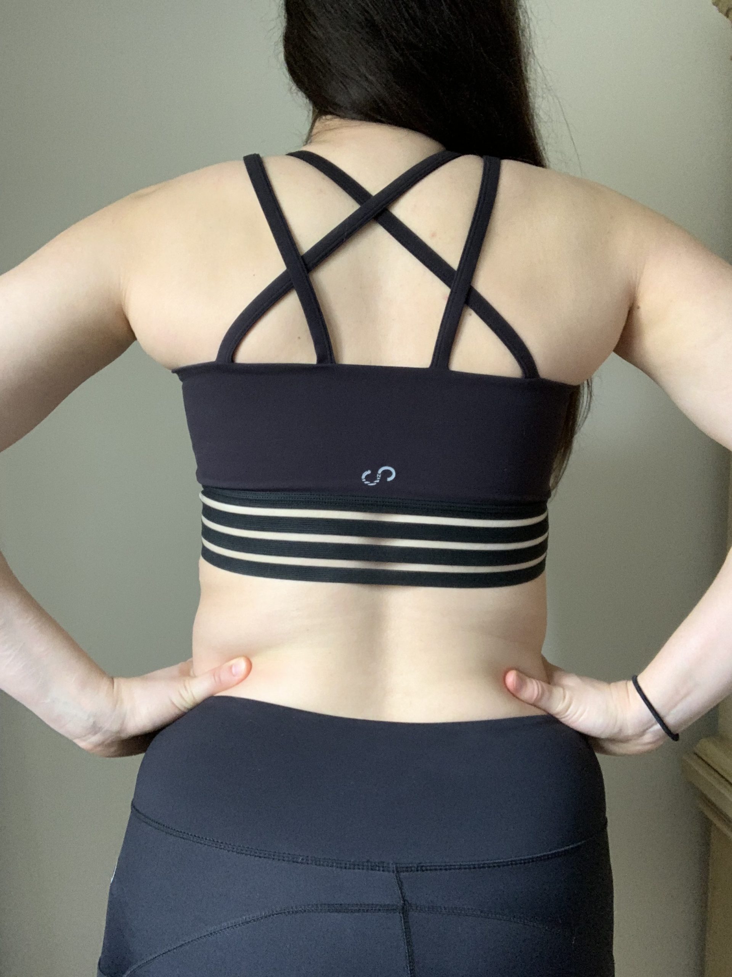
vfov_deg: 56.8
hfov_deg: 44.2
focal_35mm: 32
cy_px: 488
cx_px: 366
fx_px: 902
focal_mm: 2.87
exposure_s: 1/40
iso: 320
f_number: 2.2
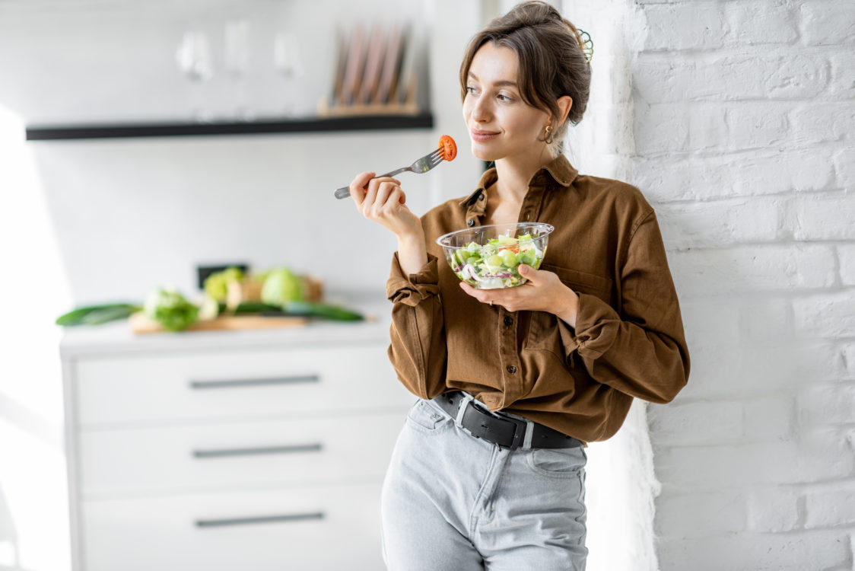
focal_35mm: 85
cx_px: 428
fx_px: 2019
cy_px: 286
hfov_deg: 23.9
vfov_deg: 16.1
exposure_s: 1/200
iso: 125
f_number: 2.2
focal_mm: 85
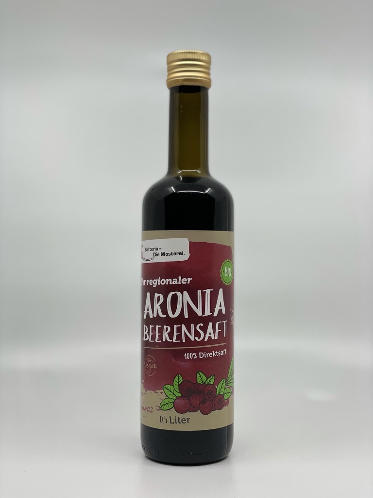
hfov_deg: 28.0
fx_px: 747
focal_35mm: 52
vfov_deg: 36.8
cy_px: 249
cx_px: 186
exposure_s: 1/115
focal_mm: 6
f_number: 2
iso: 25
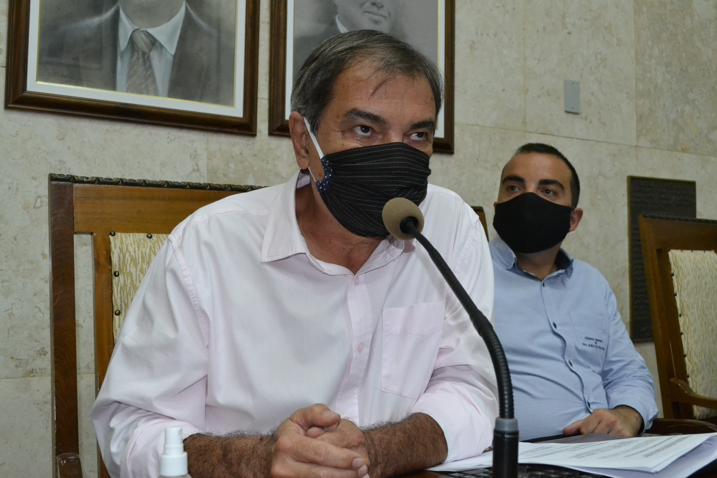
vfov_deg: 29.9
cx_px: 358
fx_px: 896
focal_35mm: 45
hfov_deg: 43.6
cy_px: 239
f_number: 7.1
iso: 3200
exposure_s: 1/160
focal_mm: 30
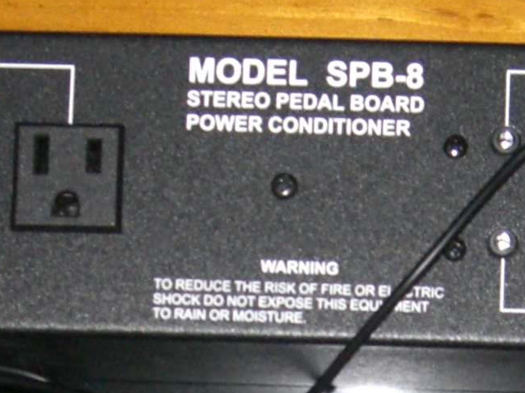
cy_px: 687
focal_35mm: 180
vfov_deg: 8.0
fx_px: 2728
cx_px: 277
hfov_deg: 11.0
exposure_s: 1/60
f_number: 2.8
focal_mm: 7.9
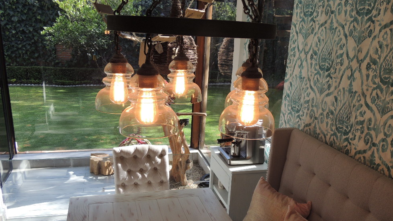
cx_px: 200
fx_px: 354
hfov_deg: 58.0
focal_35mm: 34
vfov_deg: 34.3
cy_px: 152
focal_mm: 5.3
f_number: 3.1
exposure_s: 1/100
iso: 100
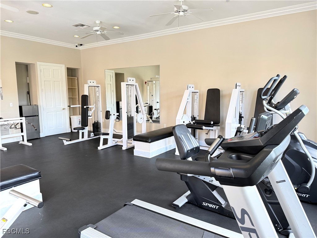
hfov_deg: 71.6
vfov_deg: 56.8
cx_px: 158
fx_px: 220
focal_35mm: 24
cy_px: 119
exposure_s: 1/120
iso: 250
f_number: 1.78
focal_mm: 6.76
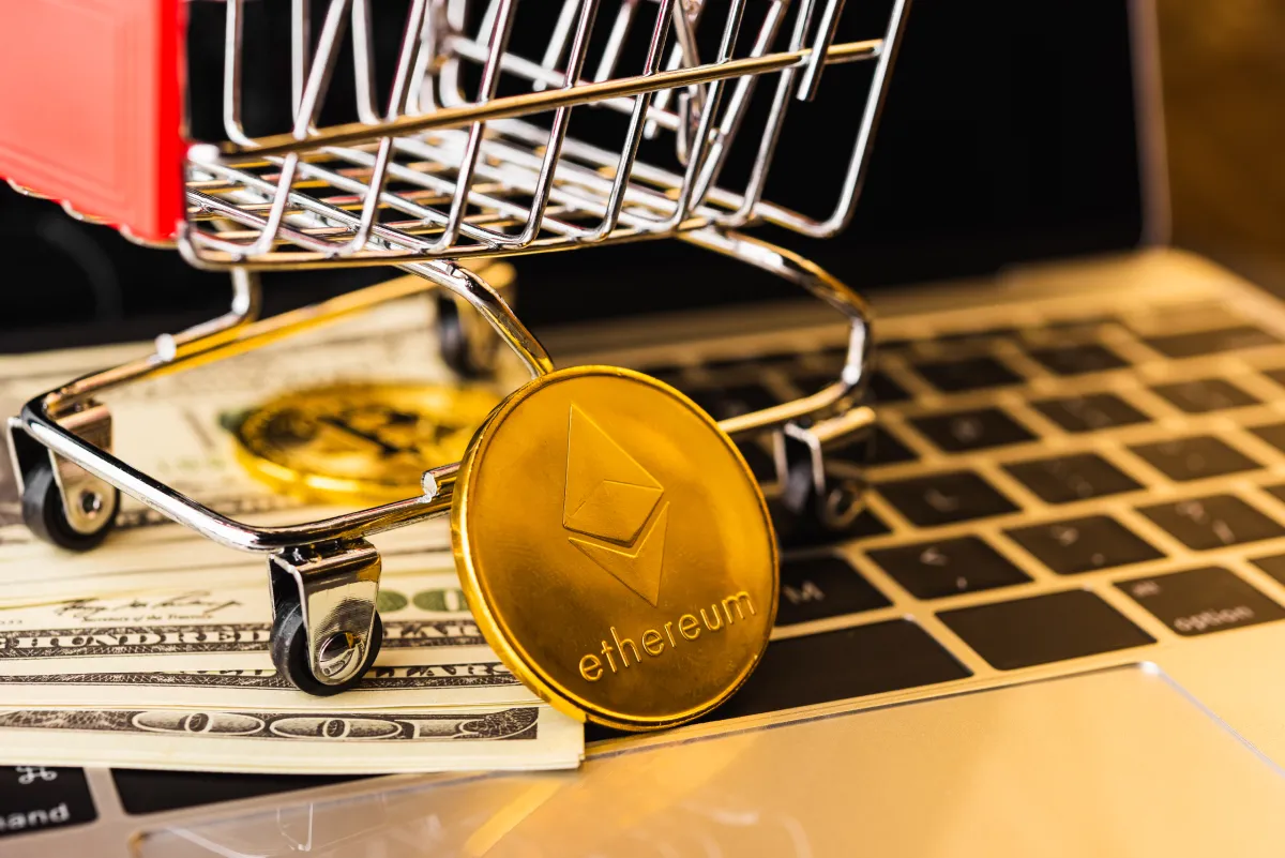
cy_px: 429
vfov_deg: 22.6
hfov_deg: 33.4
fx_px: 2142
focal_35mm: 60
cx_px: 642
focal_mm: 60
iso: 100
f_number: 8
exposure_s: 1/160
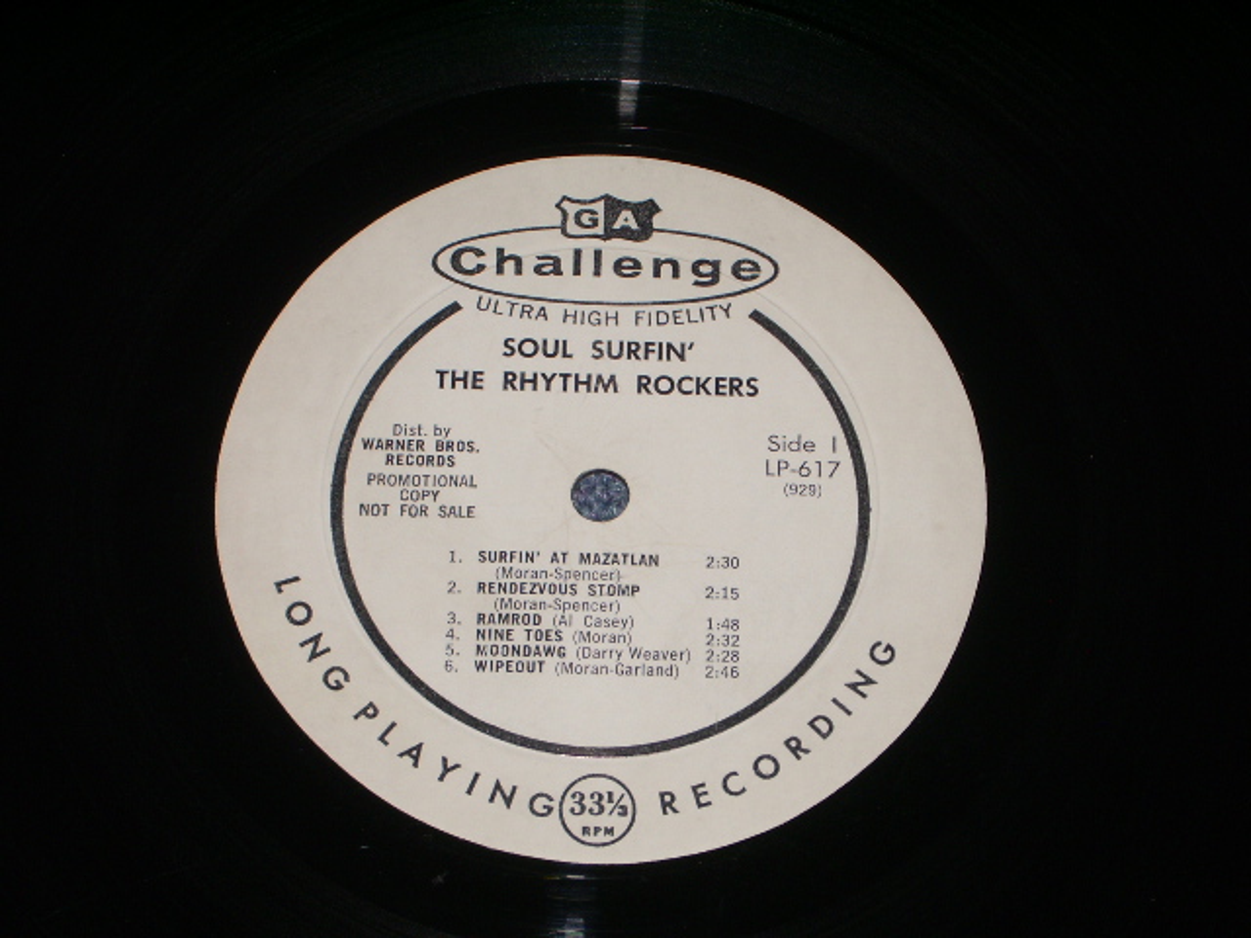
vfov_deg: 13.8
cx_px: 626
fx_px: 3867
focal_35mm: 107
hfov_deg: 18.4
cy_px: 469
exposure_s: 1/60
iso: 80
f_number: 7.7
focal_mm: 17.4
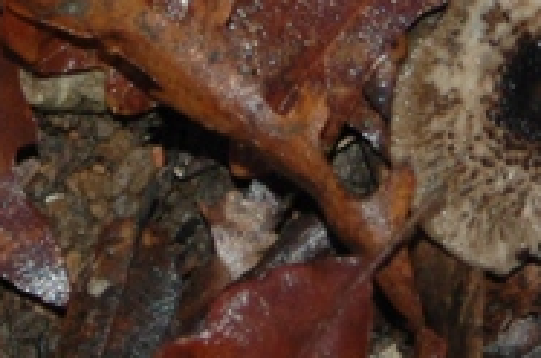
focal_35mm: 398
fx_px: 5971
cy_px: -312
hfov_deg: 5.2
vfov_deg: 3.4
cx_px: -14
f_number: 5
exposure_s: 1/60
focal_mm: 62
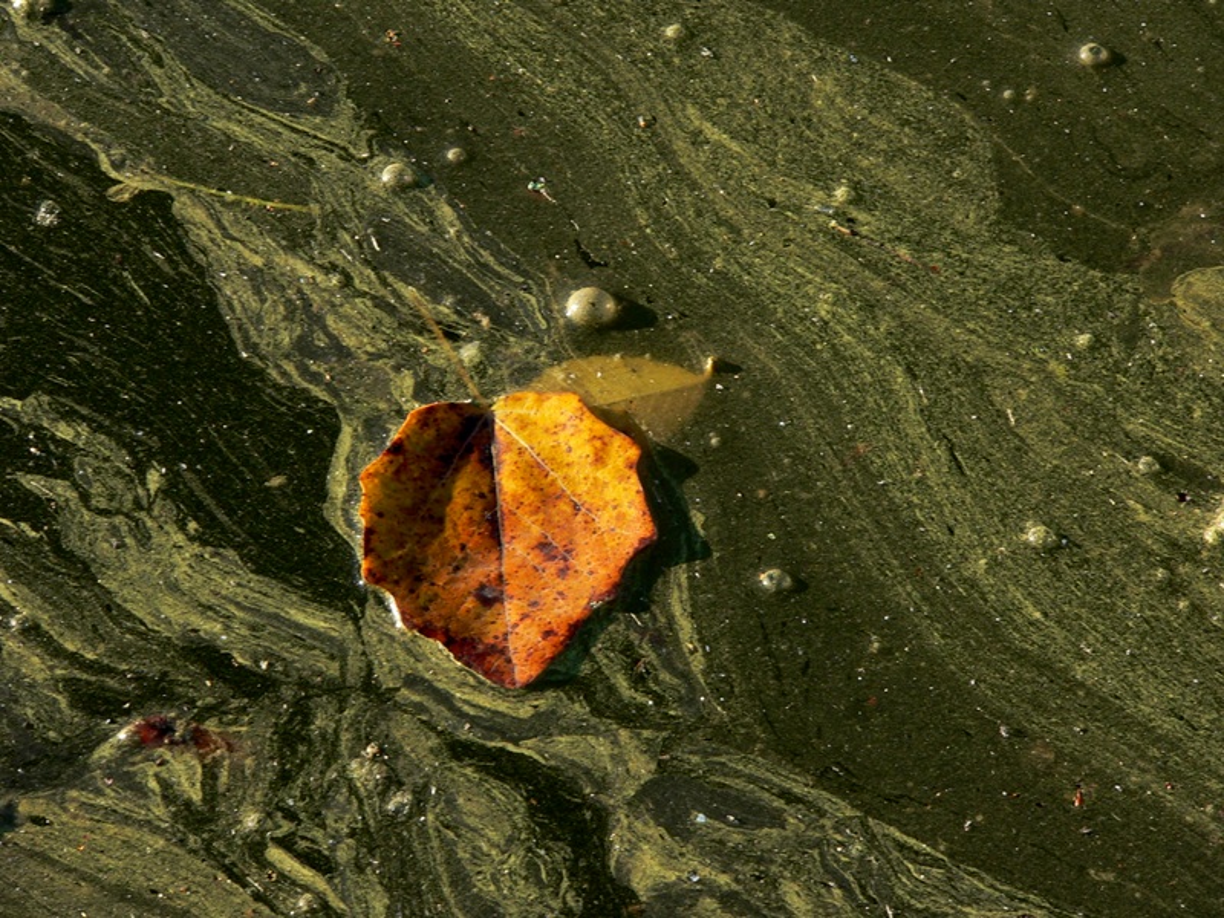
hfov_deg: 13.8
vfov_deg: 10.4
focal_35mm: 143
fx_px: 5056
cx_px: 612
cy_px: 459
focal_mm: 23.8
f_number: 8
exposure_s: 1/80
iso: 80
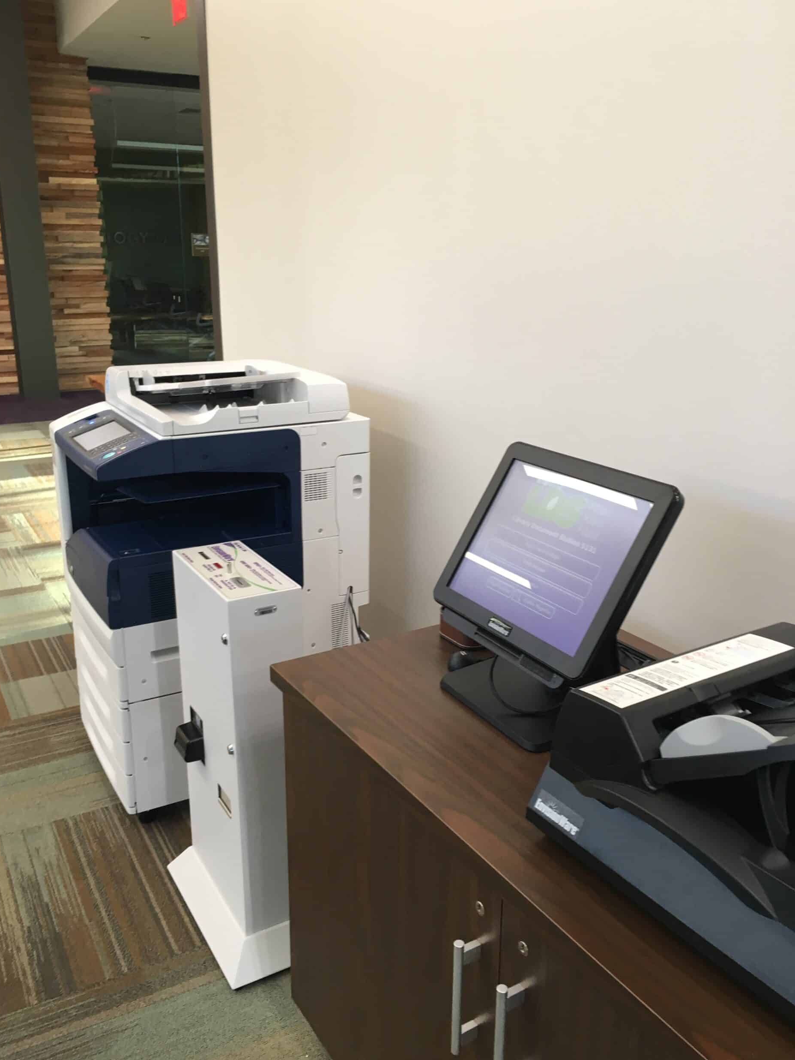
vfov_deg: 60.0
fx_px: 919
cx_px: 384
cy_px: 534
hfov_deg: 46.8
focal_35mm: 30
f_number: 2.2
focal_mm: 4.15
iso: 50
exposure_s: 1/30
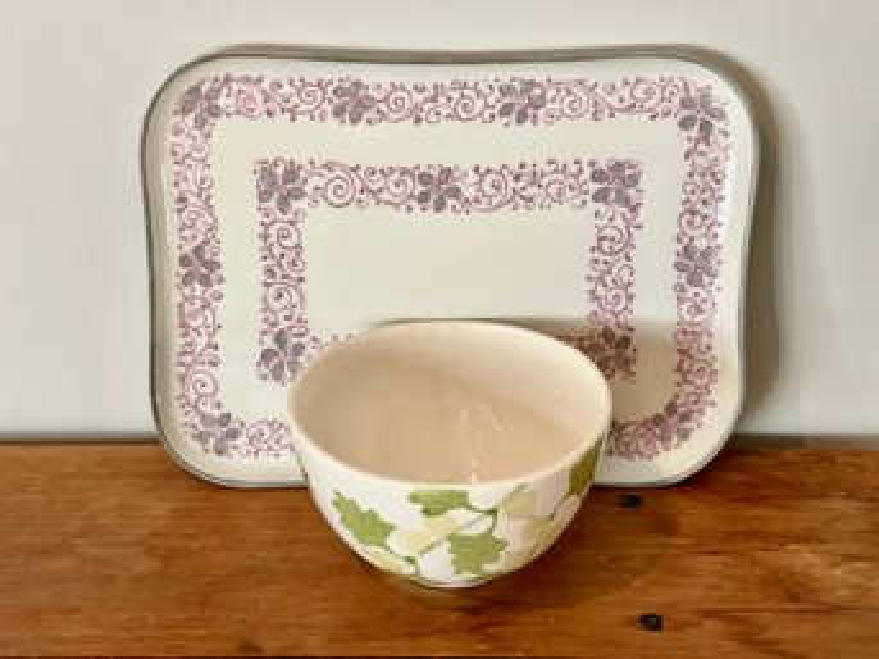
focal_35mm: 64
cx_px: 440
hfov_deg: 30.3
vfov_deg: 22.9
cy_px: 330
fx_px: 1625
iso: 200
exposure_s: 1/60
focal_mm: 7.5
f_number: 2.2
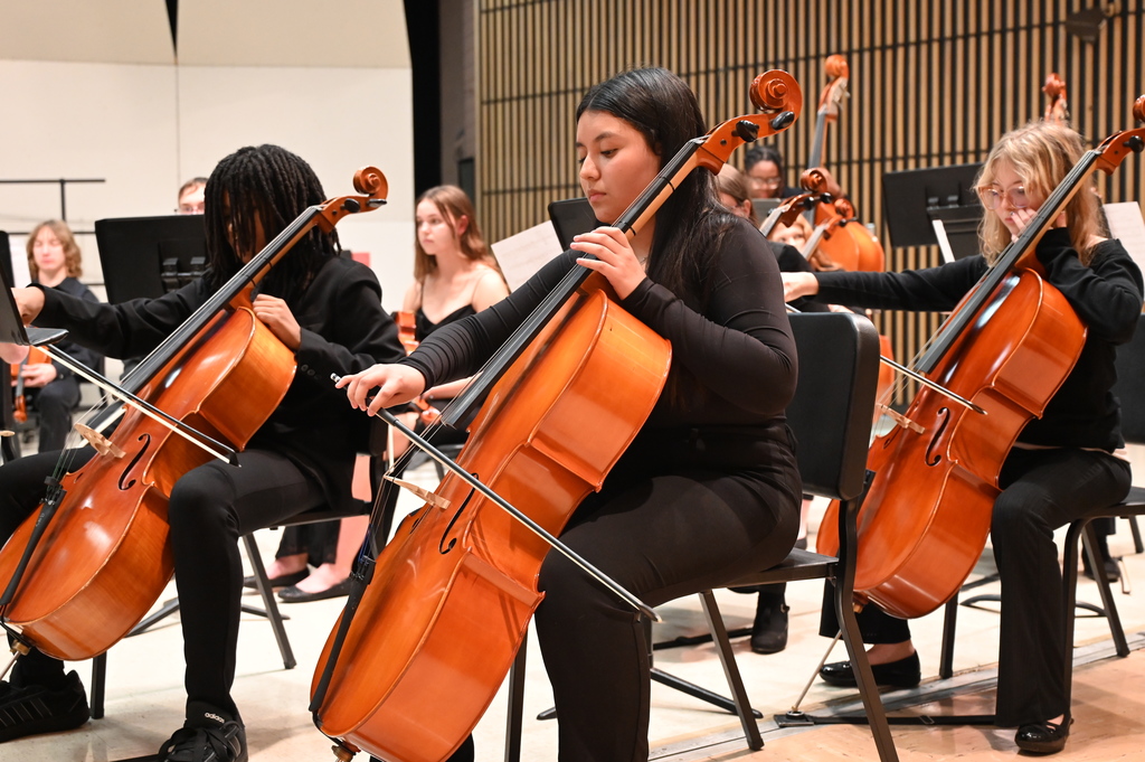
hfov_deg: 44.5
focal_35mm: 44
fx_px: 1398
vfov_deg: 30.5
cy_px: 381
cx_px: 572
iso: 4500
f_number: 4
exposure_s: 1/60
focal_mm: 44
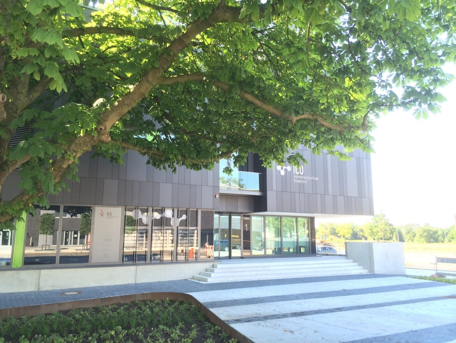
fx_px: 395
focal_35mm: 30
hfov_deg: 60.0
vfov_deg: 46.8
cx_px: 228
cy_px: 172
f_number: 2.2
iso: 64
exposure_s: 1/120
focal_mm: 4.12
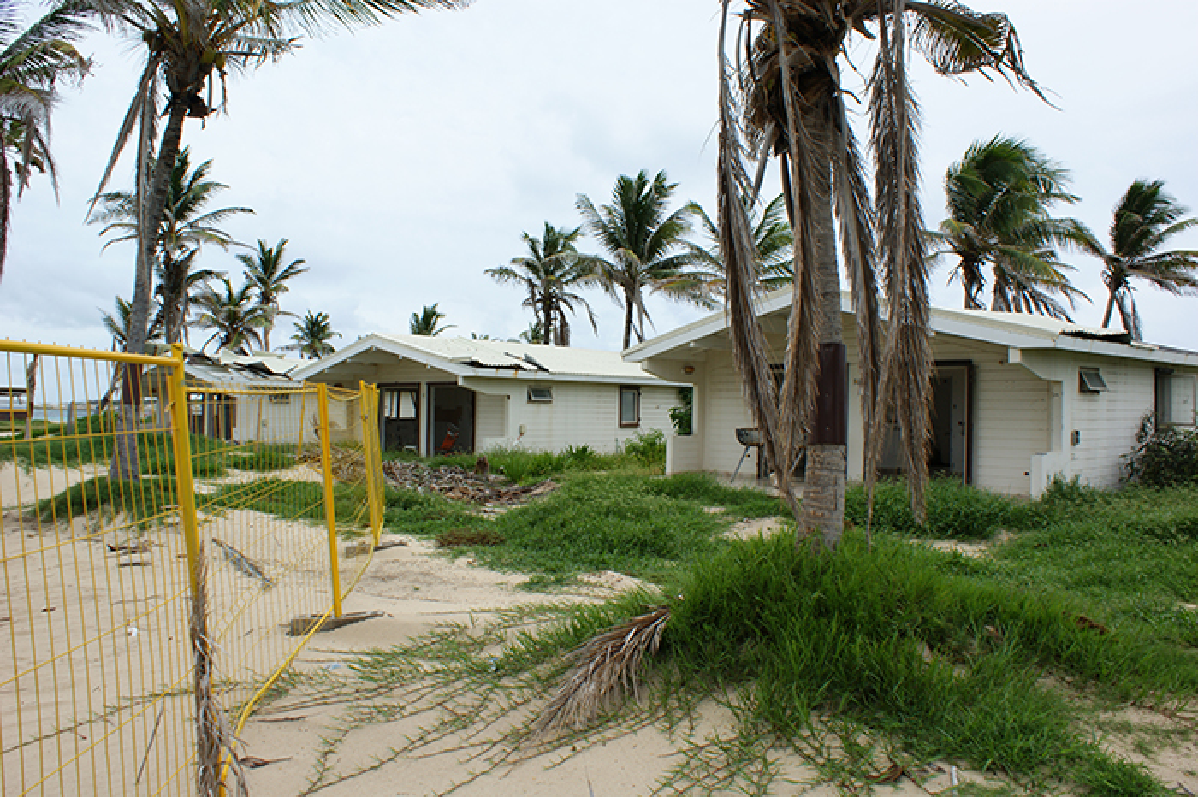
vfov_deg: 47.9
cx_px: 599
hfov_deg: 67.4
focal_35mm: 27
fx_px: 898
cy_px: 398
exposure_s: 1/125
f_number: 10
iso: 100
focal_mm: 18
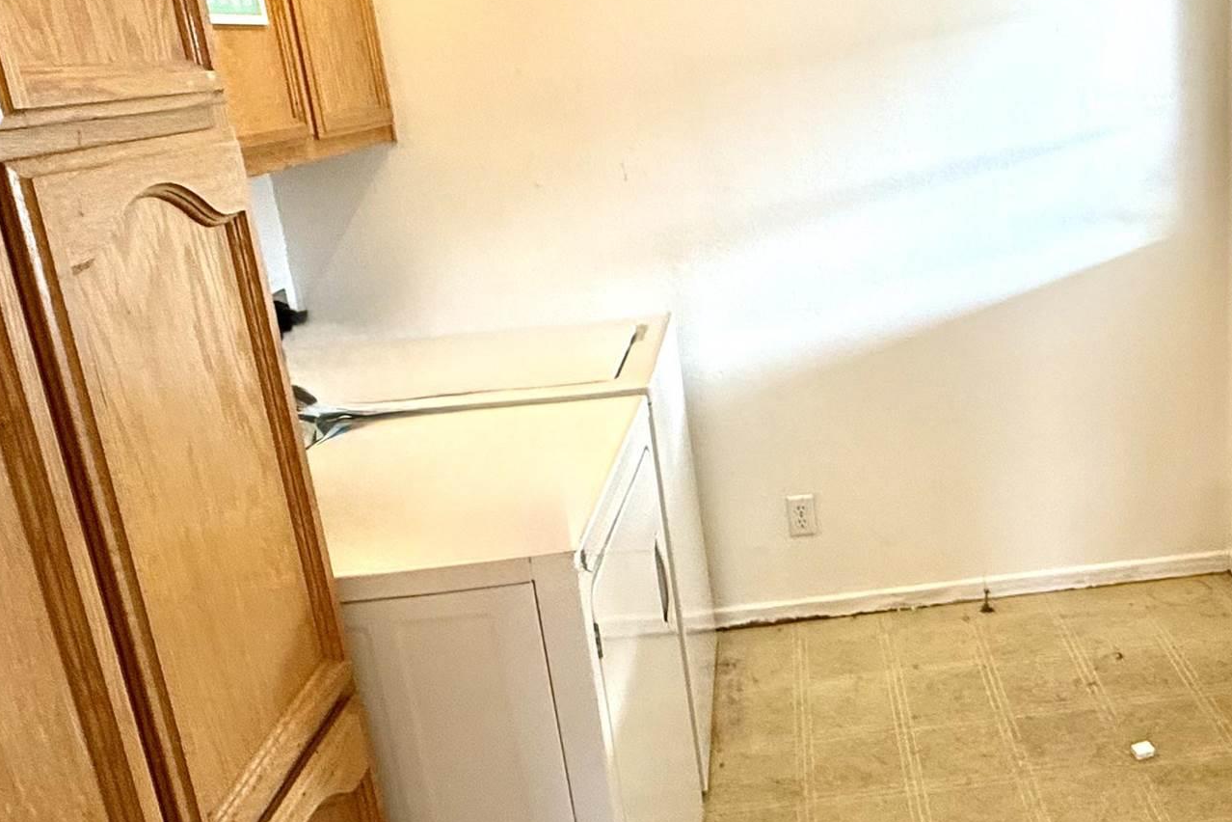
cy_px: 341
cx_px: 884
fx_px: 1198
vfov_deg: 37.7
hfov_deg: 52.6
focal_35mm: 35
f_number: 2.2
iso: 200
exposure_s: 1/60
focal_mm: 2.22
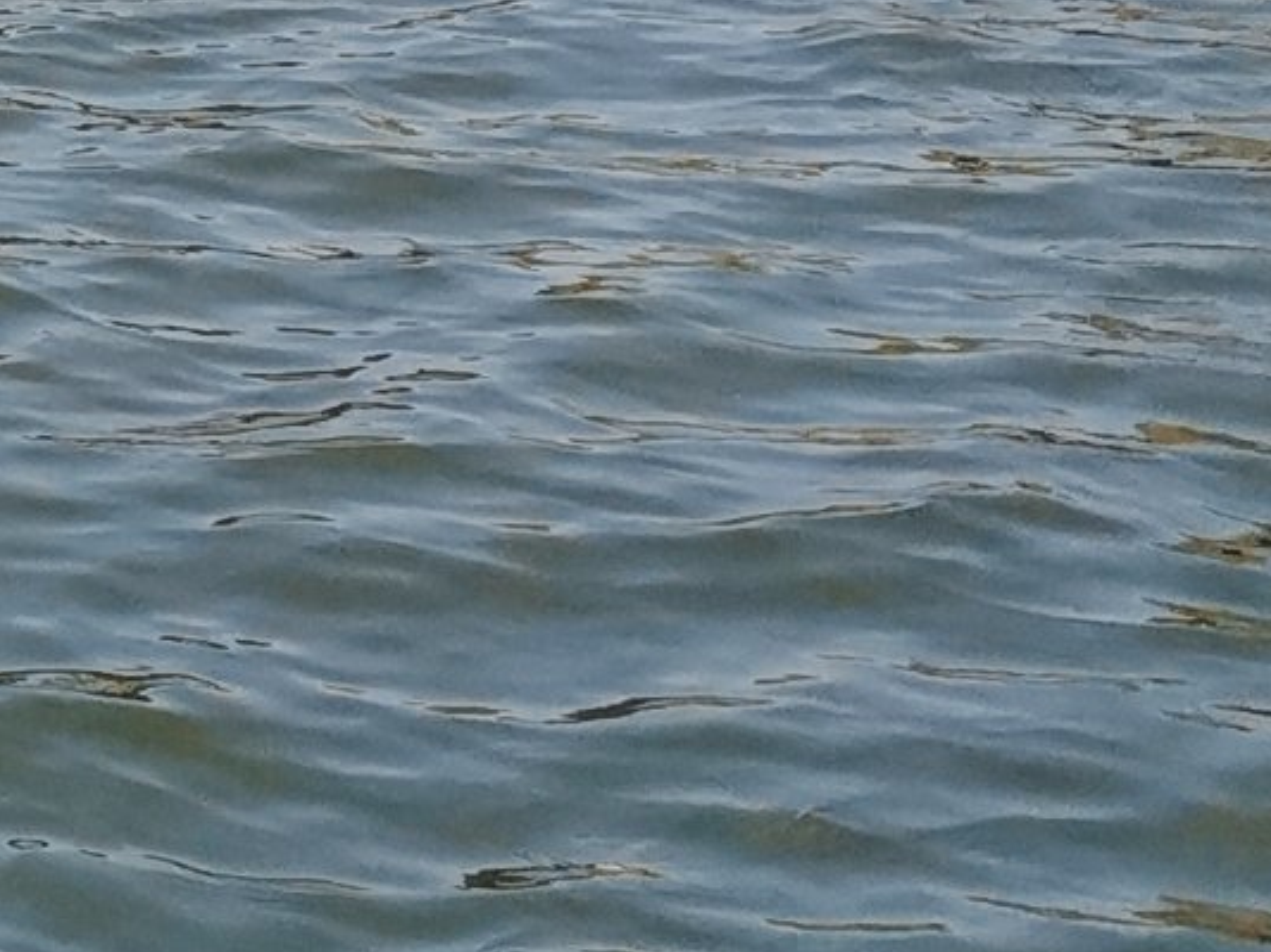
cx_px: -1970
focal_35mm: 133
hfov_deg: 11.6
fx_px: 4881
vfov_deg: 9.9
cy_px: -1233
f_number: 2.4
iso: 50
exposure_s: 1/1667
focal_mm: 4.75
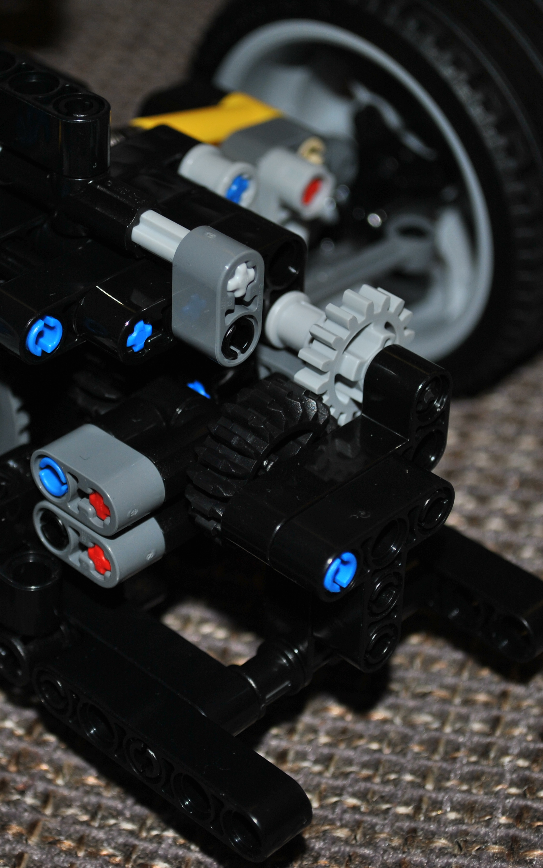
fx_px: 2178
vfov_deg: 22.6
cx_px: 155
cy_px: 433
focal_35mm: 92
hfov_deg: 14.2
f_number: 5.3
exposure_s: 1/125
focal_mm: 40
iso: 100
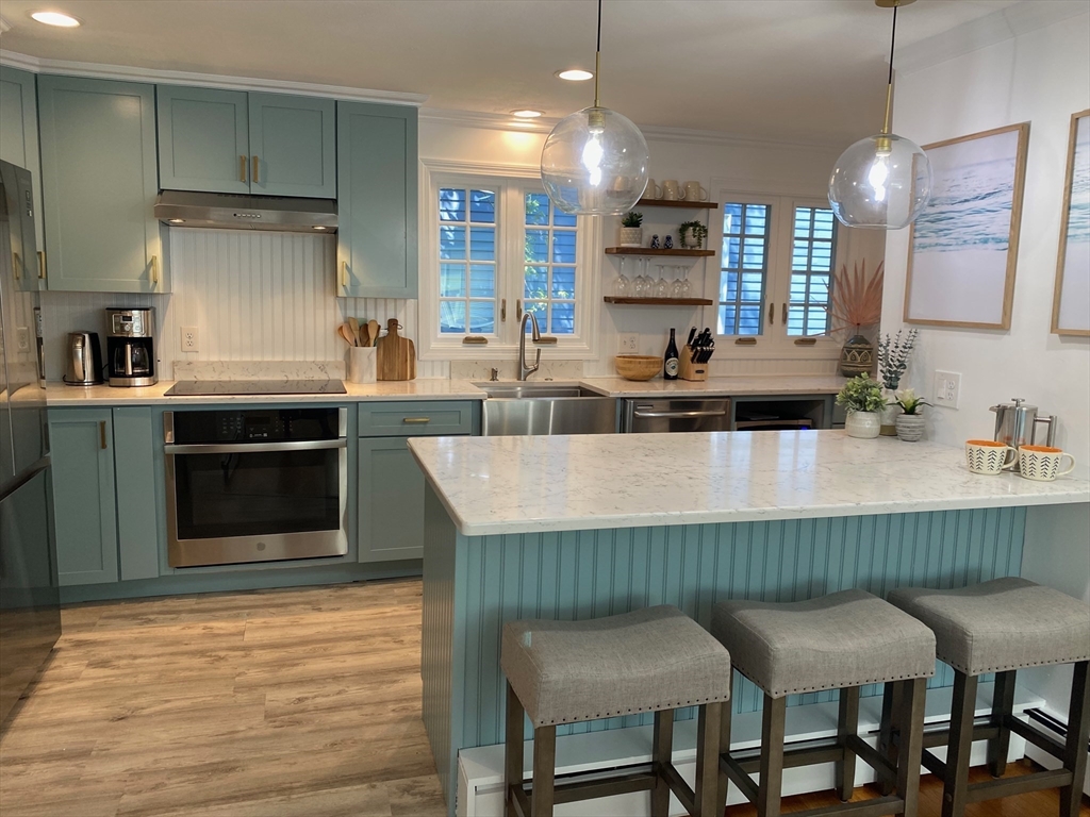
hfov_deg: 67.3
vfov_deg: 53.1
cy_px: 408
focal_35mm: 26
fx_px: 819
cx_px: 545
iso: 100
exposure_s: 1/120
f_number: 1.8
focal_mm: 4.25
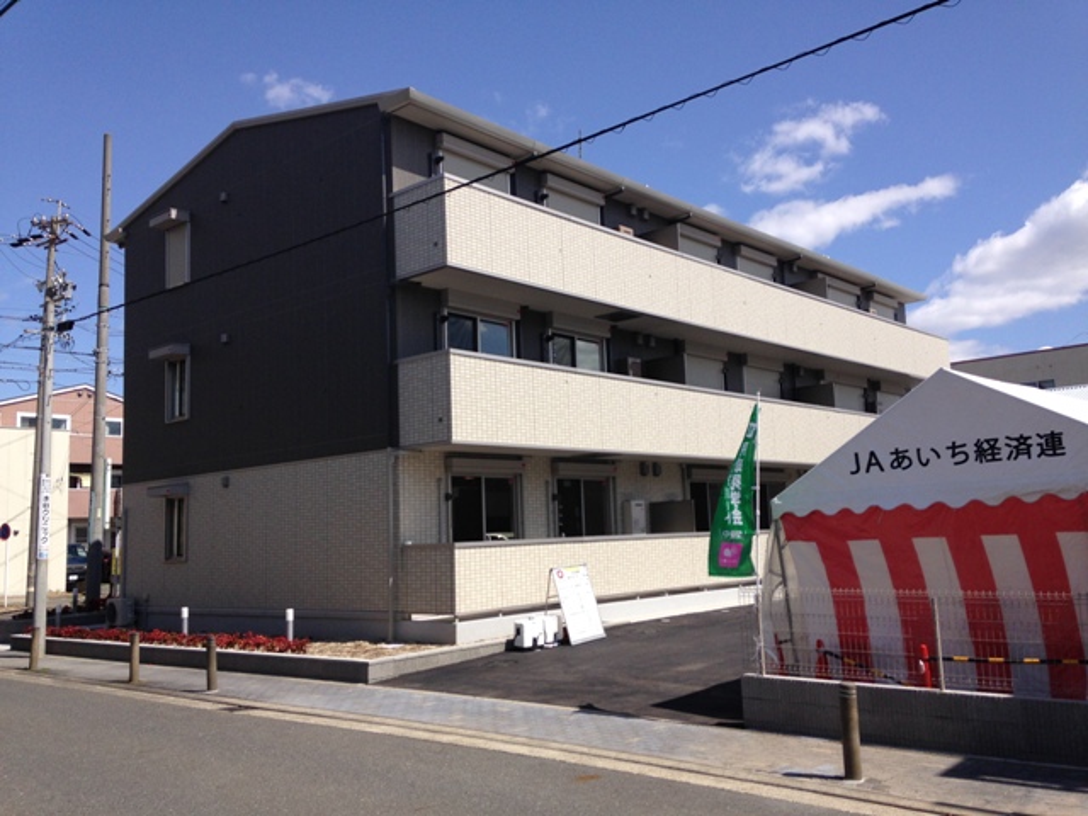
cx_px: 544
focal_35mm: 33
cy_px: 408
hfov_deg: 55.4
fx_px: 1037
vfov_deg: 42.9
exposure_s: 1/2088
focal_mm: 4.12
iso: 50
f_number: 2.4
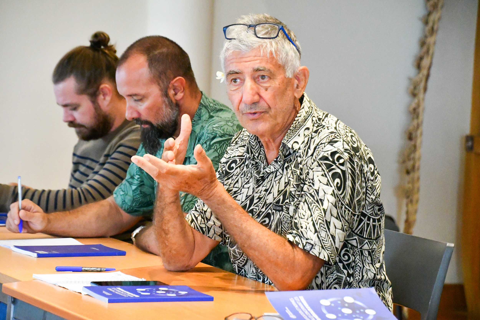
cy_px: 160
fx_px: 2093
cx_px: 240
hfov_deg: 13.1
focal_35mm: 157
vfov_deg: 8.7
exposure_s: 1/400
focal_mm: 105
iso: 12800
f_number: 5.6
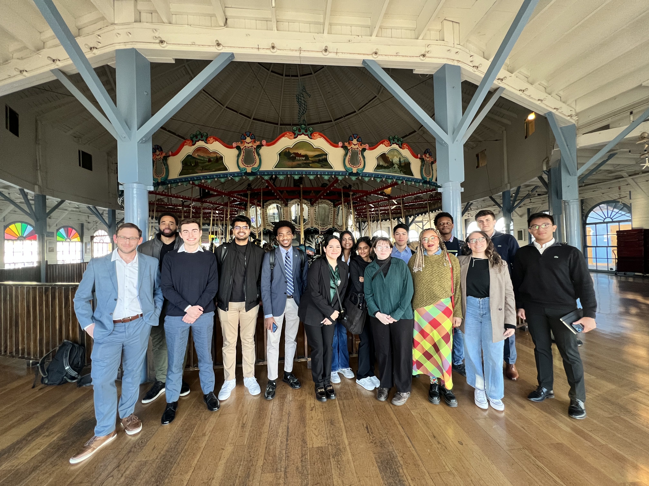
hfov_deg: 106.2
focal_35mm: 13
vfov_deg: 89.9
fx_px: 244
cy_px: 243
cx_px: 324
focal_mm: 1.57
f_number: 1.8
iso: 250
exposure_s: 1/71
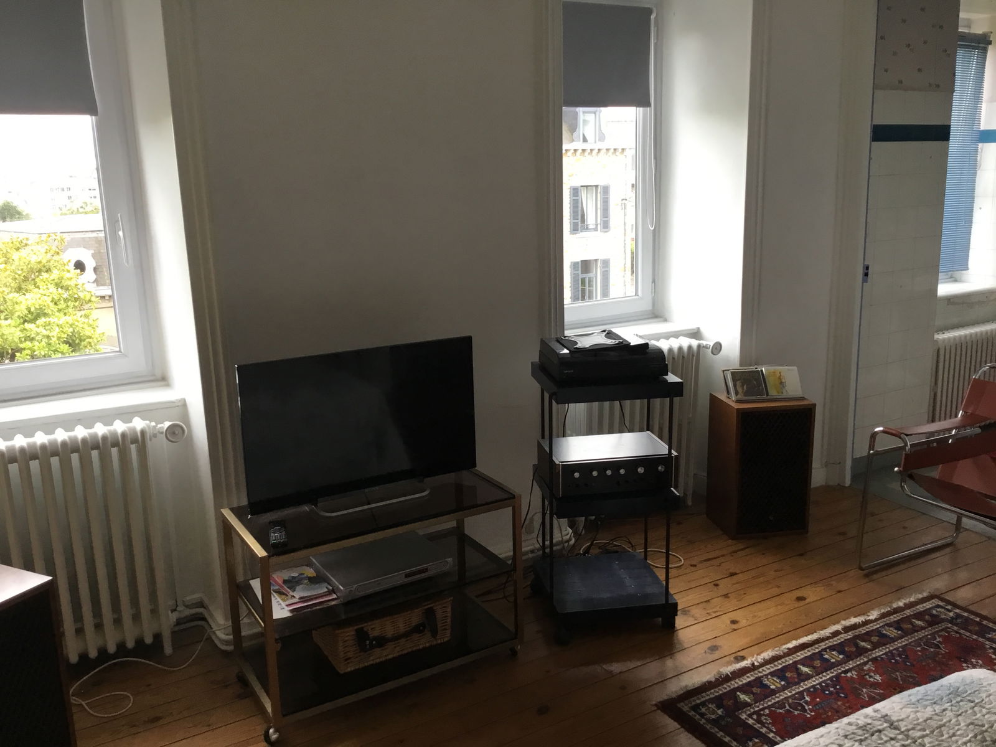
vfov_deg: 45.4
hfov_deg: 58.4
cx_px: 498
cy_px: 374
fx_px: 892
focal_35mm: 31
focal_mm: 3.3
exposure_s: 1/33
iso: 25
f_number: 2.4
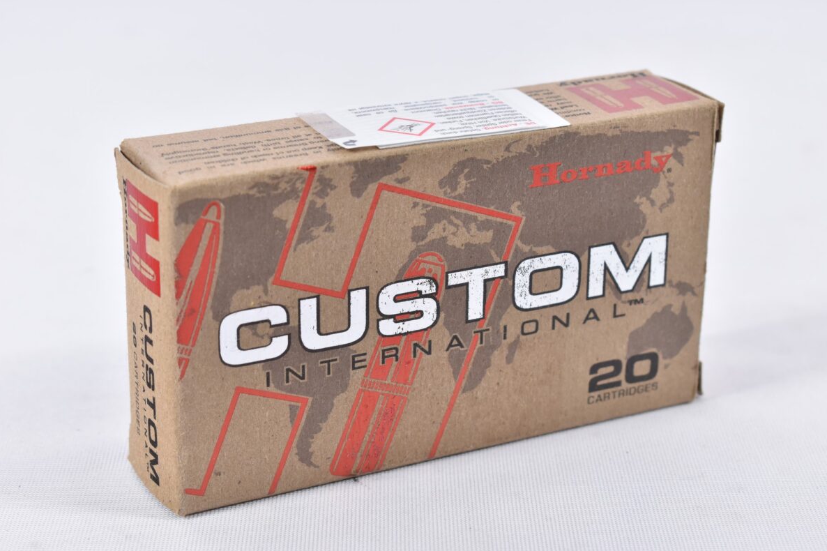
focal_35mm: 84
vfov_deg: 16.3
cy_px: 274
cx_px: 414
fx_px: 1918
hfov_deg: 24.3
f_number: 5.6
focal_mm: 55
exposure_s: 1/50
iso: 640
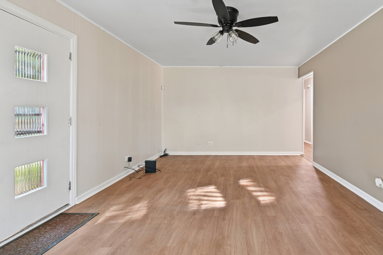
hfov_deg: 100.4
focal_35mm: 15
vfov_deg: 77.3
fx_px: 160
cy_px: 128
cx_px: 192
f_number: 8
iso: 400
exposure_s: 1/3.33
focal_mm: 10
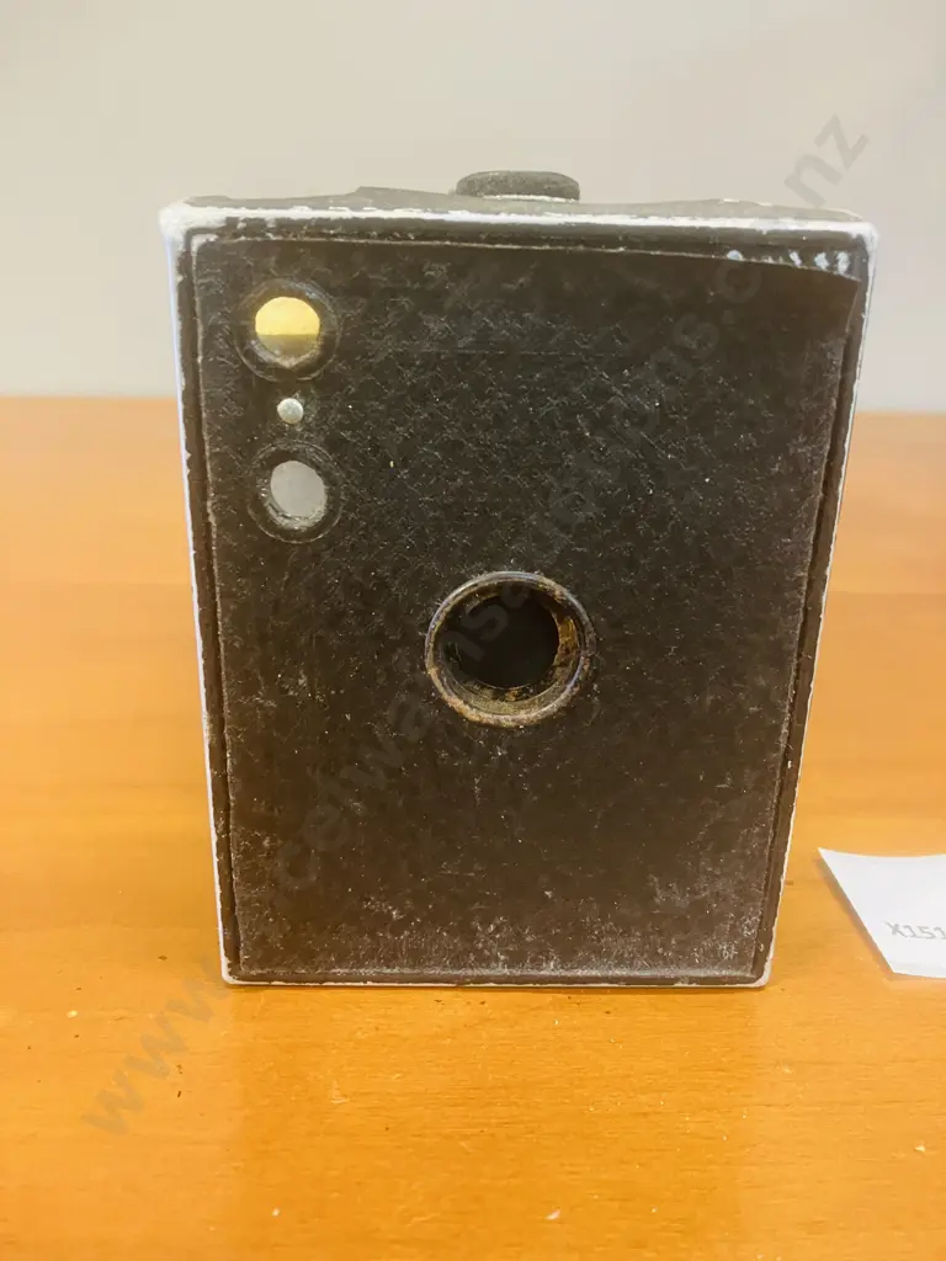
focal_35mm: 28
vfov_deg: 63.4
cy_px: 630
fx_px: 1020
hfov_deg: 49.7
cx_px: 473
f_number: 1.8
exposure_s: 1/33
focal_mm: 3.99
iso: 320
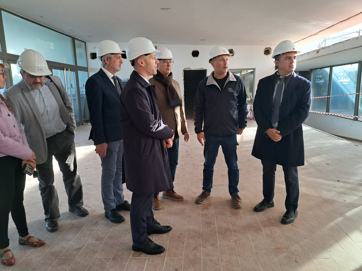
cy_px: 136
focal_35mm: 24
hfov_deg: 71.6
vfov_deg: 56.8
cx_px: 181
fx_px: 251
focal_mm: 5.23
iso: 50
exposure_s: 1/50
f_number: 1.8
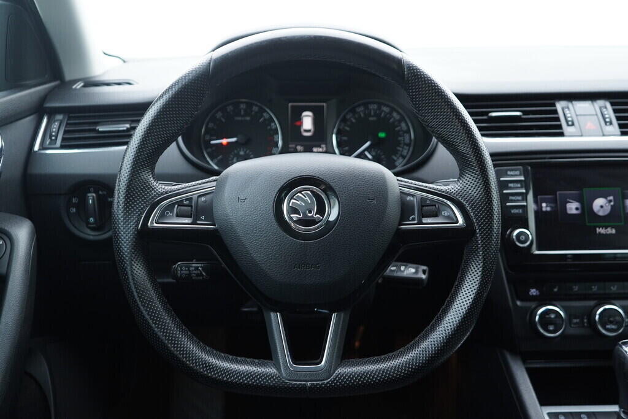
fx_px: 628
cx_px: 314
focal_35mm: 36
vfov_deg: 36.9
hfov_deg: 53.1
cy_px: 210
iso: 320
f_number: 2.8
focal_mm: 24
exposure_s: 1/40
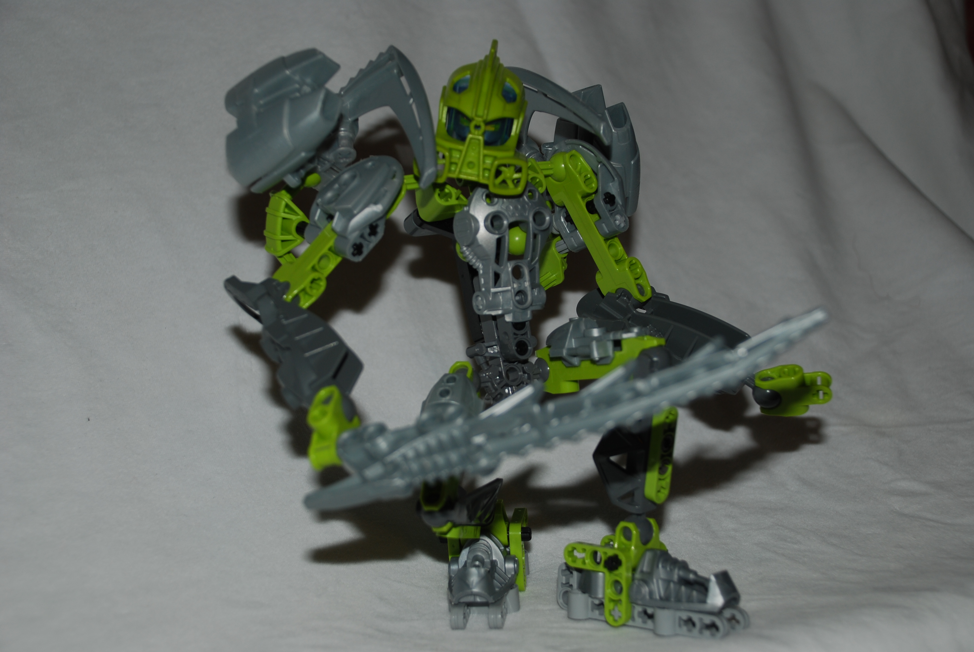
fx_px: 1625
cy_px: 326
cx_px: 487
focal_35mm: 60
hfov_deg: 33.4
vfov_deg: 22.7
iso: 100
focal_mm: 40
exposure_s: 1/125
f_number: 4.5
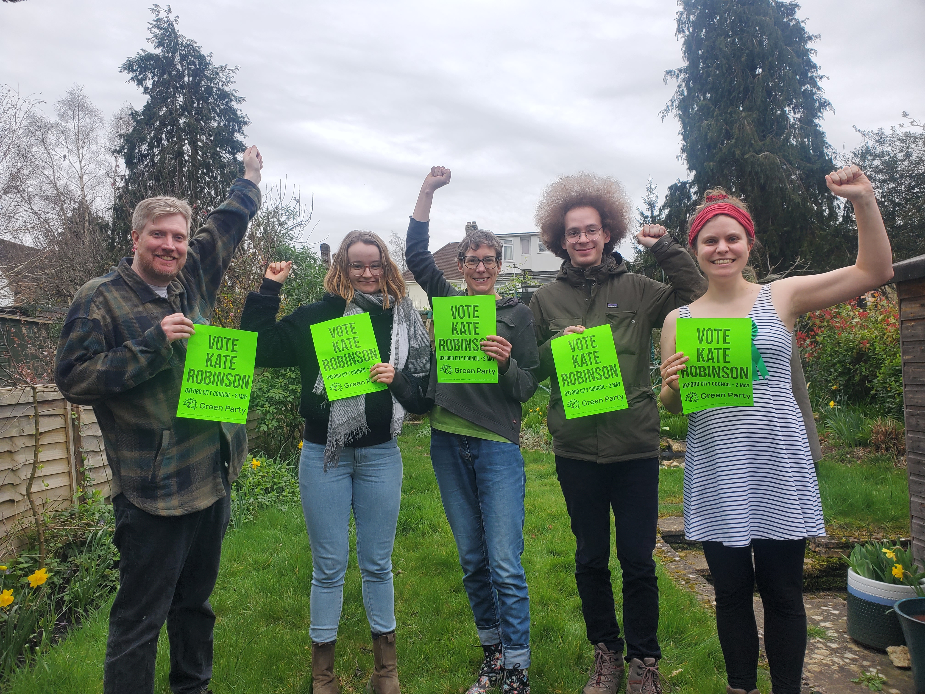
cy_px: 347
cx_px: 462
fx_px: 695
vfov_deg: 53.1
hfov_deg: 67.3
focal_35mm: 26
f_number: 2.4
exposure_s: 1/385
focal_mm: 4.3
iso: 50
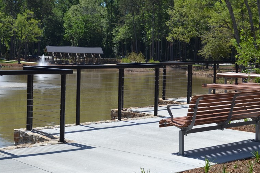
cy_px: 62
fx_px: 491
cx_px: 120
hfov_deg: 29.6
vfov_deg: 20.0
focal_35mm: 68
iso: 100
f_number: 7.1
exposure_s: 1/200
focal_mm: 32
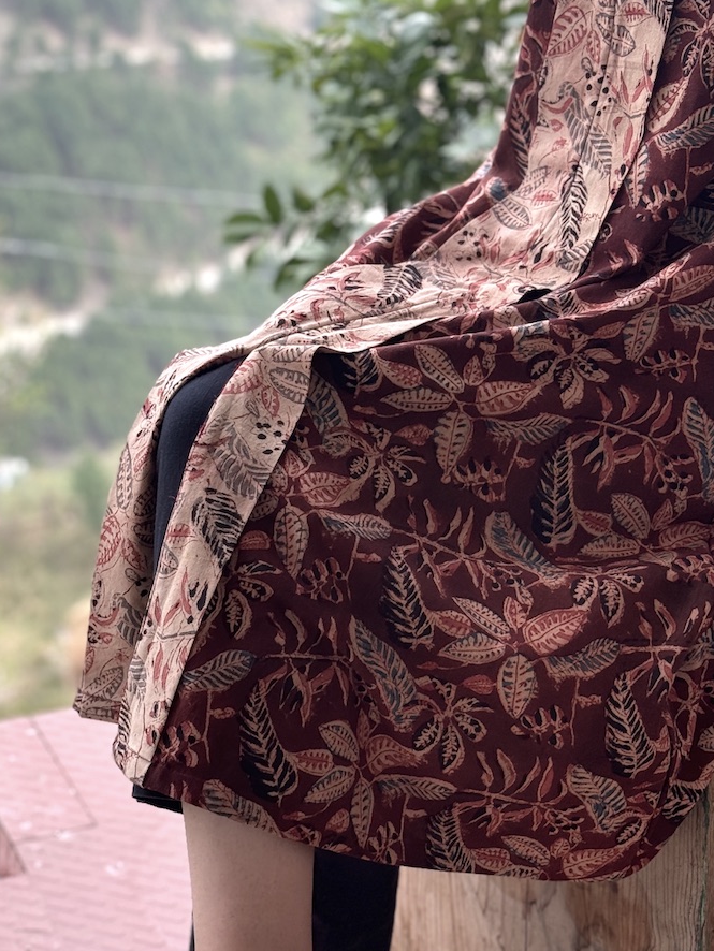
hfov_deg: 19.1
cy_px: 572
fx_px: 2117
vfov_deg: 25.3
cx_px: 276
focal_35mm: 77
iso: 64
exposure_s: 1/417
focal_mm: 6.76
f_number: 1.78
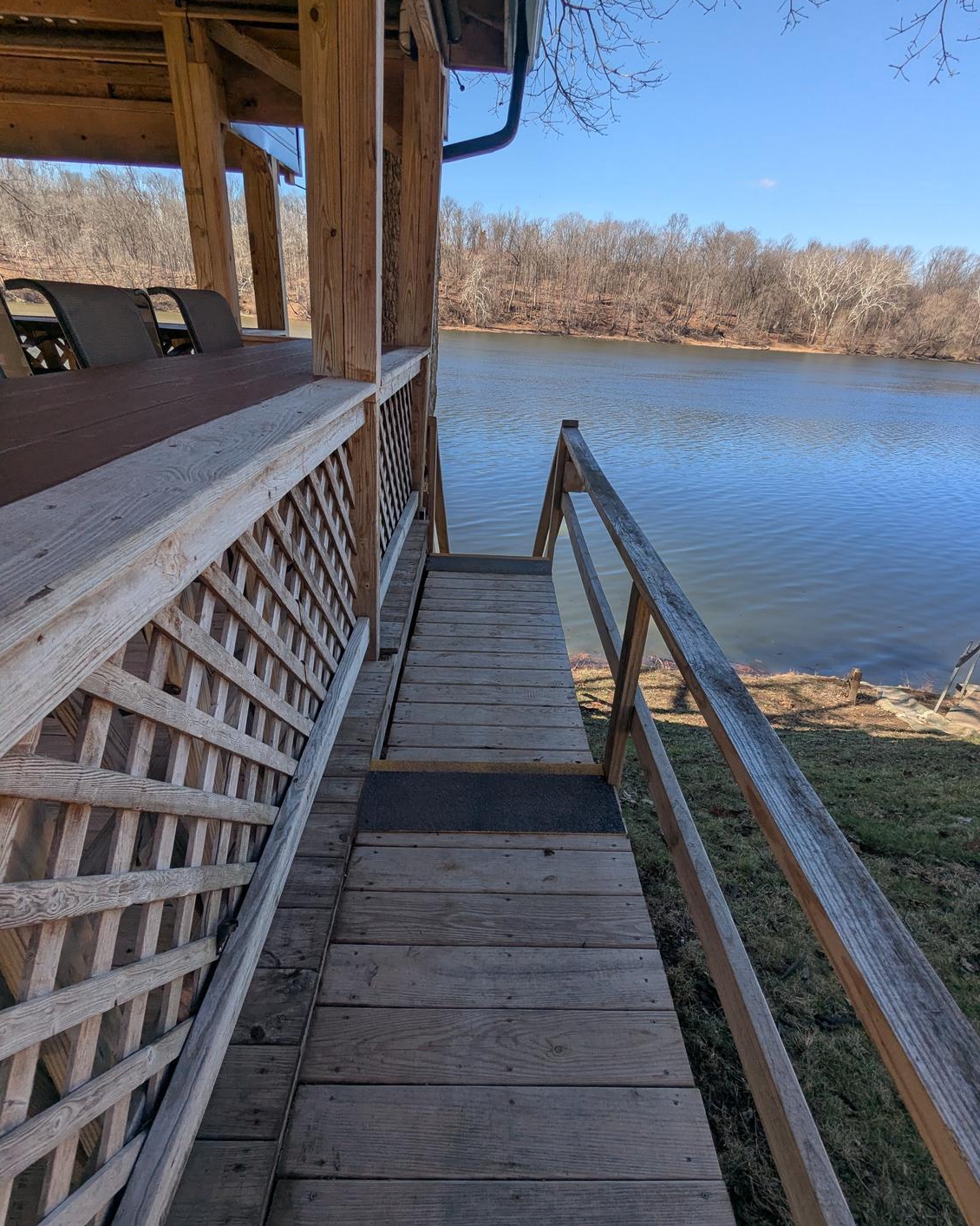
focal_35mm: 17
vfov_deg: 89.5
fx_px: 616
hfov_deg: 77.0
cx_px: 497
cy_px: 661
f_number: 2.2
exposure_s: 1/877
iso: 49
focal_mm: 2.35
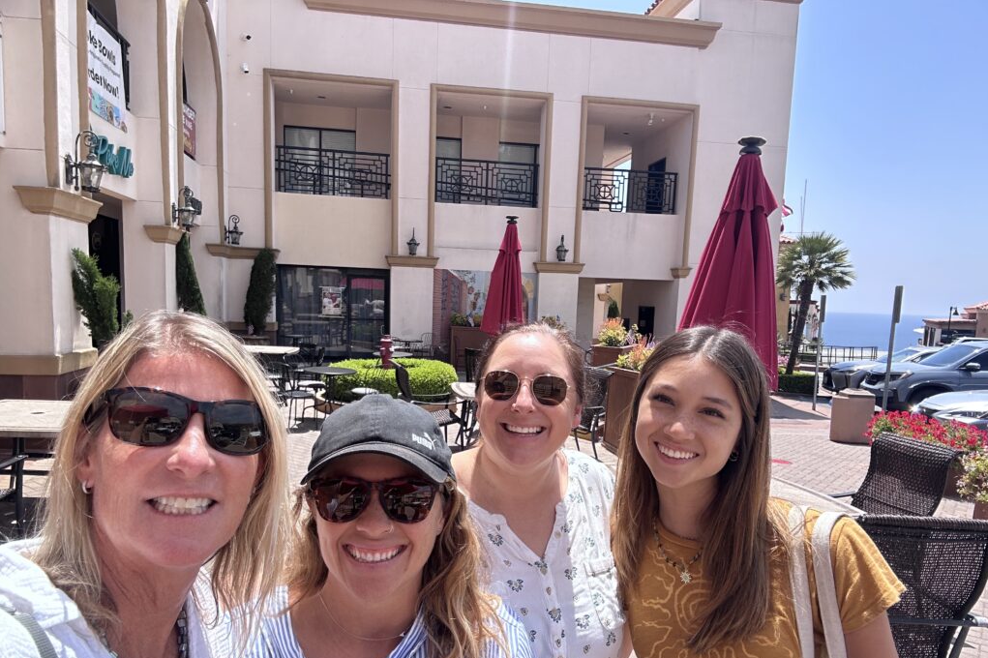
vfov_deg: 53.0
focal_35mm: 24
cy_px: 371
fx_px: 658
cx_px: 494
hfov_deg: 73.8
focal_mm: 2.69
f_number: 1.9
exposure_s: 1/552
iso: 25
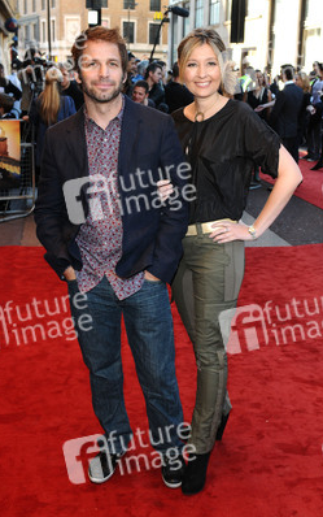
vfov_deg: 46.2
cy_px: 258
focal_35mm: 43
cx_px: 167
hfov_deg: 29.9
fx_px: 605
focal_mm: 28
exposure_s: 1/160
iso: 400
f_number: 5
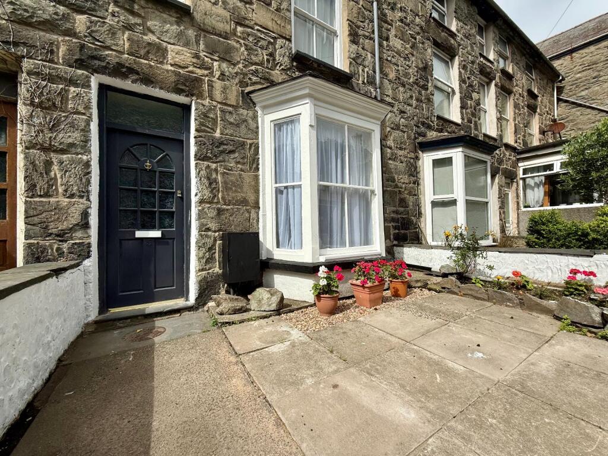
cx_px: 304
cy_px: 228
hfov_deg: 102.1
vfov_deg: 85.7
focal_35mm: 14
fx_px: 246
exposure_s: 1/4425
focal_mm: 2.22
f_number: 2.2
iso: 50
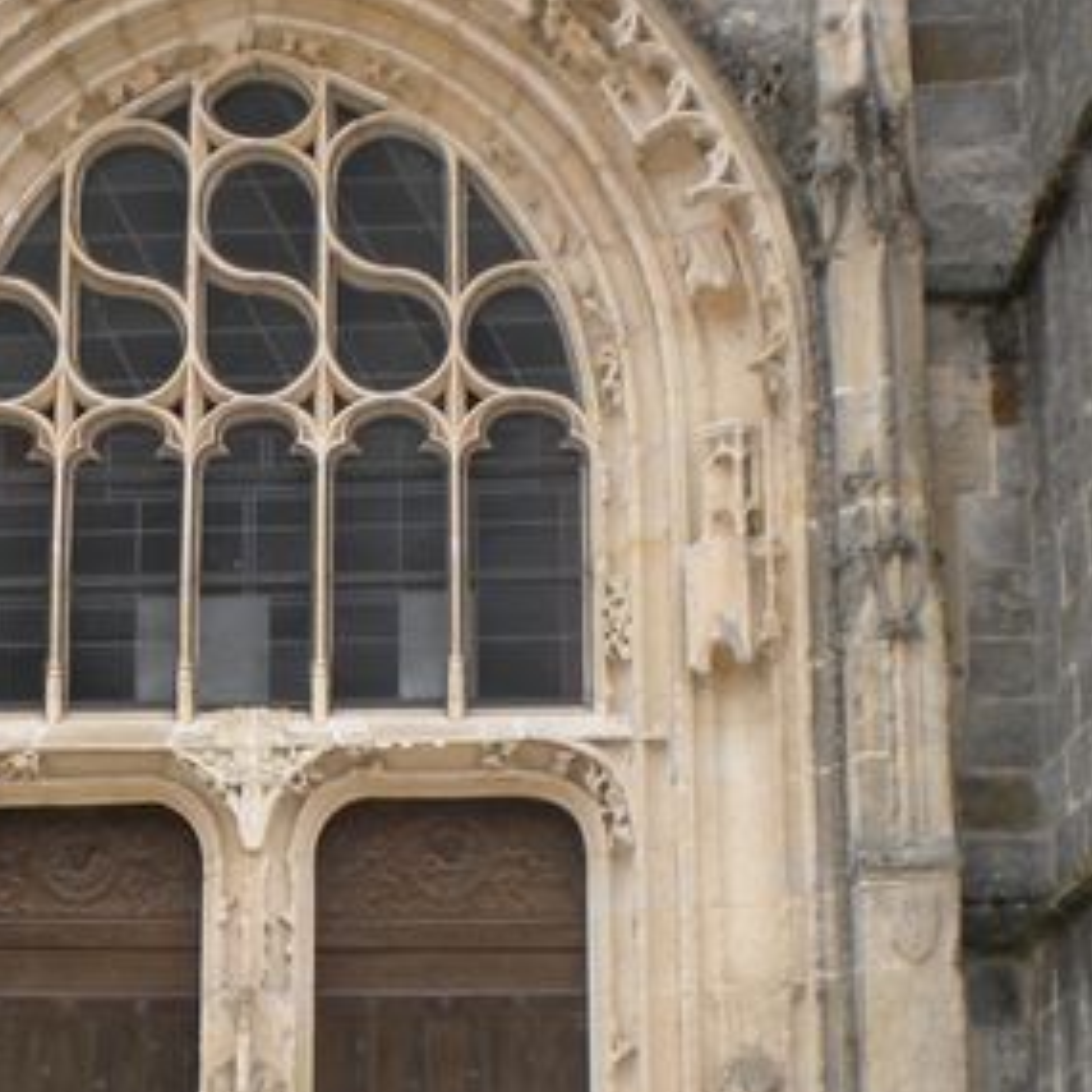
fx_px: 2712
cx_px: 167
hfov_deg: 22.4
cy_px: 717
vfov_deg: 22.7
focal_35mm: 76
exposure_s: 1/146
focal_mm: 6.3
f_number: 4.6
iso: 80
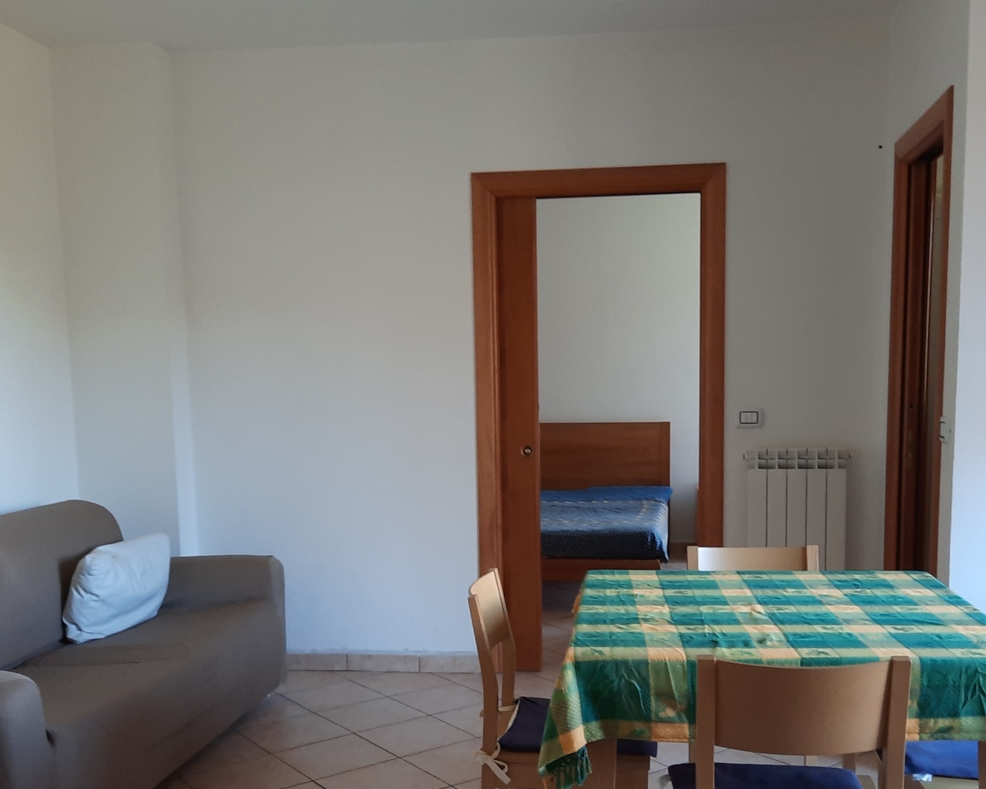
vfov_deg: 39.8
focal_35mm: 37
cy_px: 507
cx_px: 527
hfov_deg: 49.0
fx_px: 1080
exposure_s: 1/50
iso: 250
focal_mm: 4.6
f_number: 2
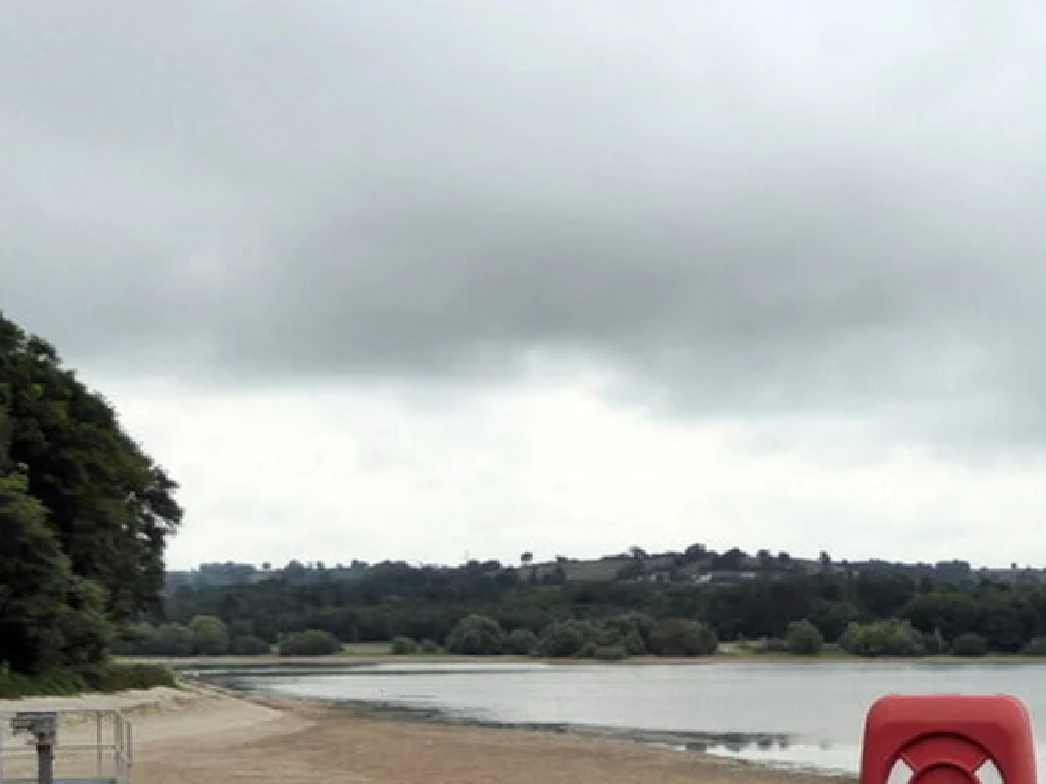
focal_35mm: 54
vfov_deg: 26.2
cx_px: 841
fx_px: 1631
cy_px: 688
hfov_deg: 34.4
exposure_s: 1/400
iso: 200
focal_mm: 4.3
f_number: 3.3
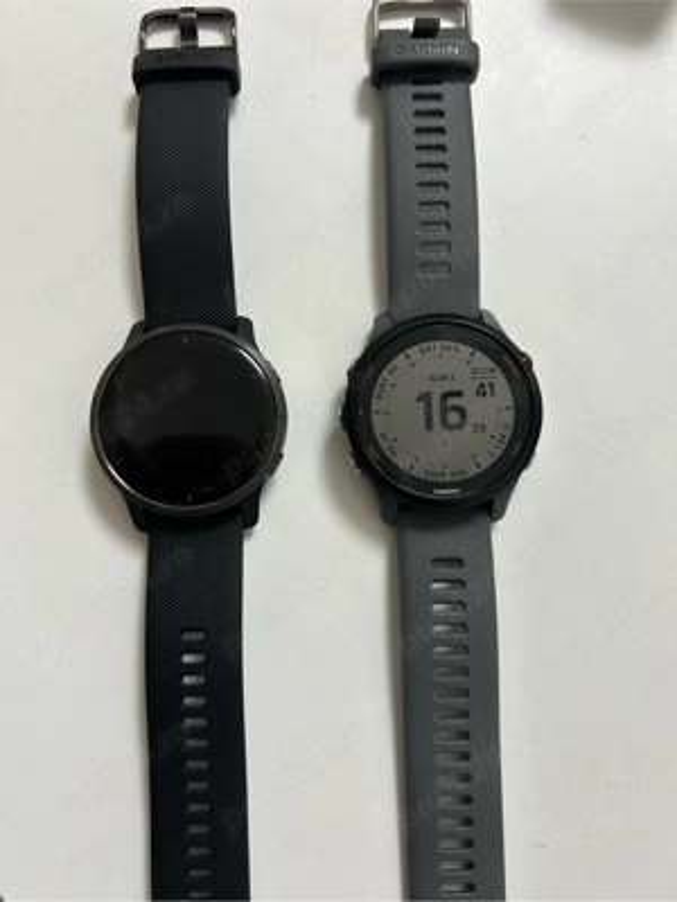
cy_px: 451
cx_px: 338
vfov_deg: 67.3
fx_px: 678
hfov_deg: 53.1
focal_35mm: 26
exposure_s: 1/100
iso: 100
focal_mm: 5.7
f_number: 1.5
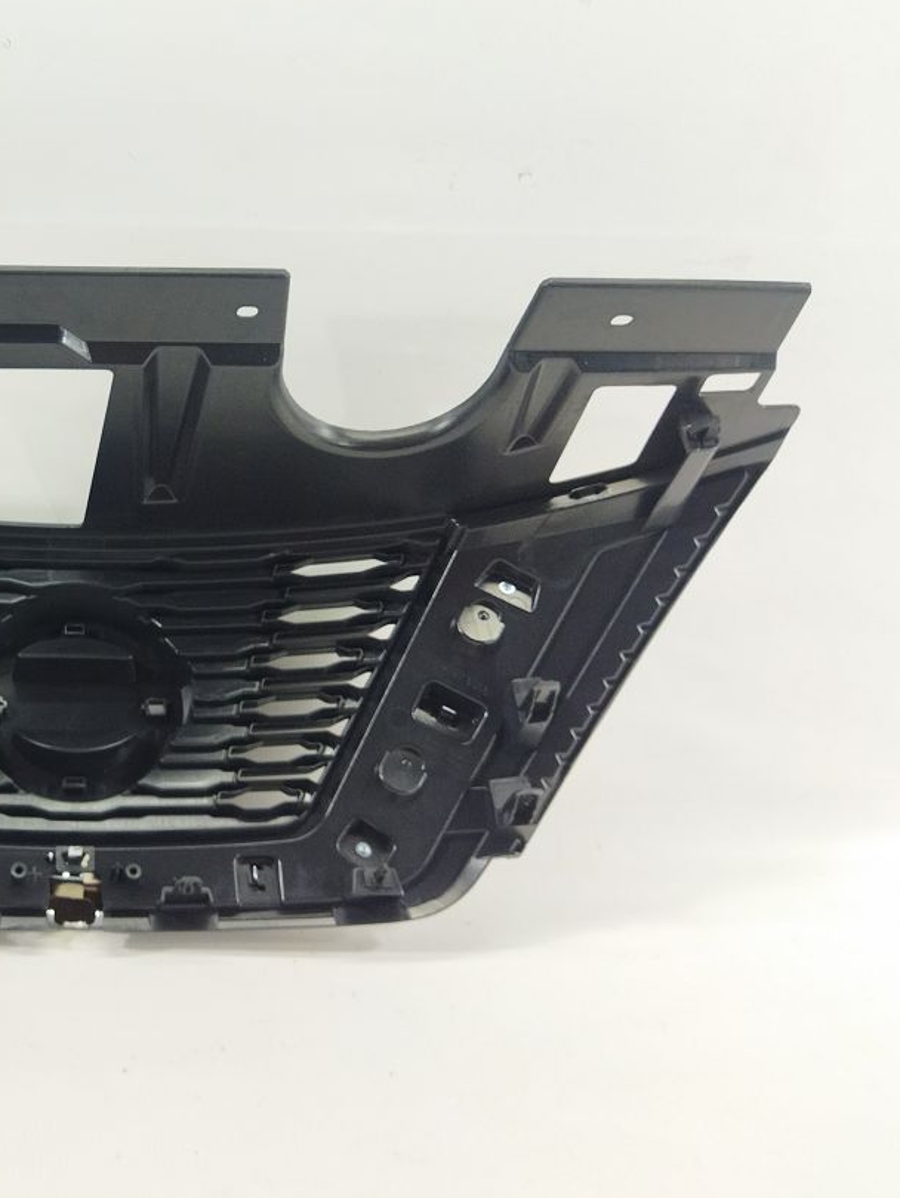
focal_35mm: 40
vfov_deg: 46.7
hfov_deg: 33.5
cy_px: 555
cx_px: 44
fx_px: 1386
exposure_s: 1/100
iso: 140
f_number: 1.79
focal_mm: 4.71
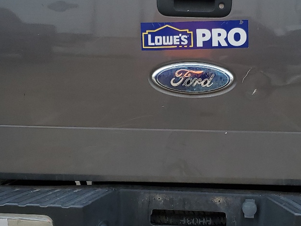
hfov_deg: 28.7
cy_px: 102
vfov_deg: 21.9
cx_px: 208
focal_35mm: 67
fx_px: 583
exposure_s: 1/2000
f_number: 1.5
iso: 50
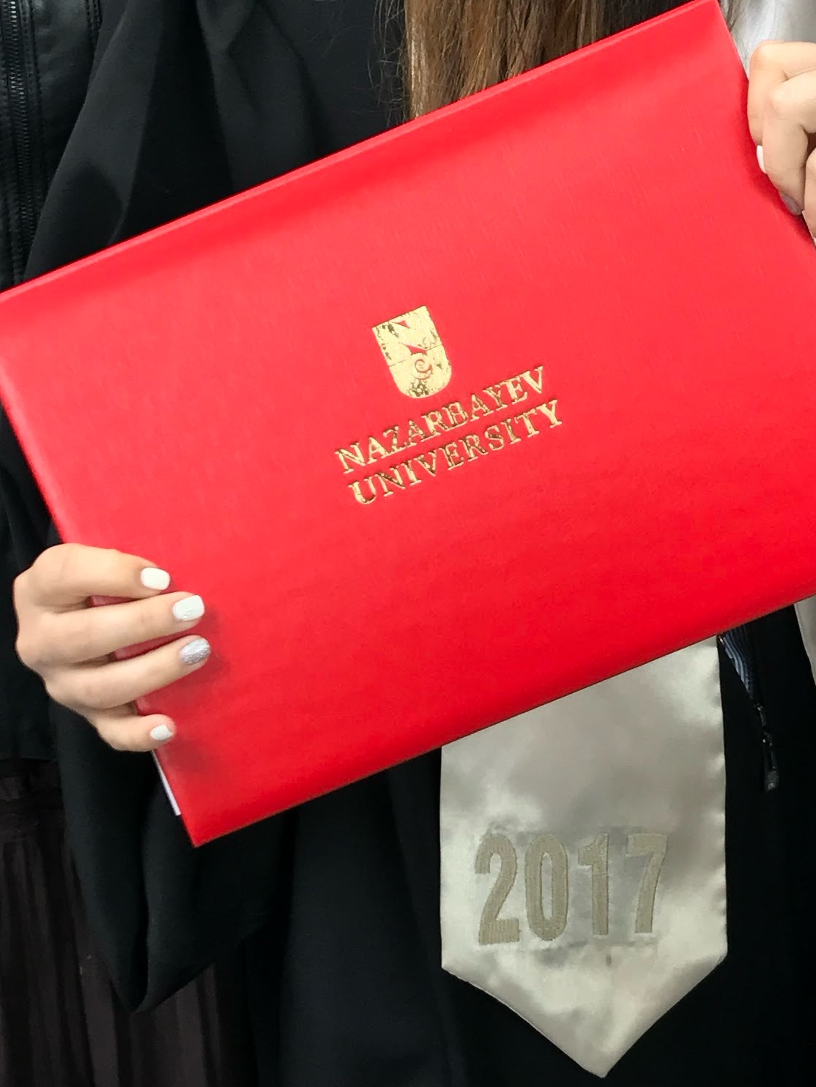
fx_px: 2388
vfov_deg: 25.5
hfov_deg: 19.3
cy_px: 379
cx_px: 556
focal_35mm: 76
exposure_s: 1/100
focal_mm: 3.99
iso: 40
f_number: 1.8
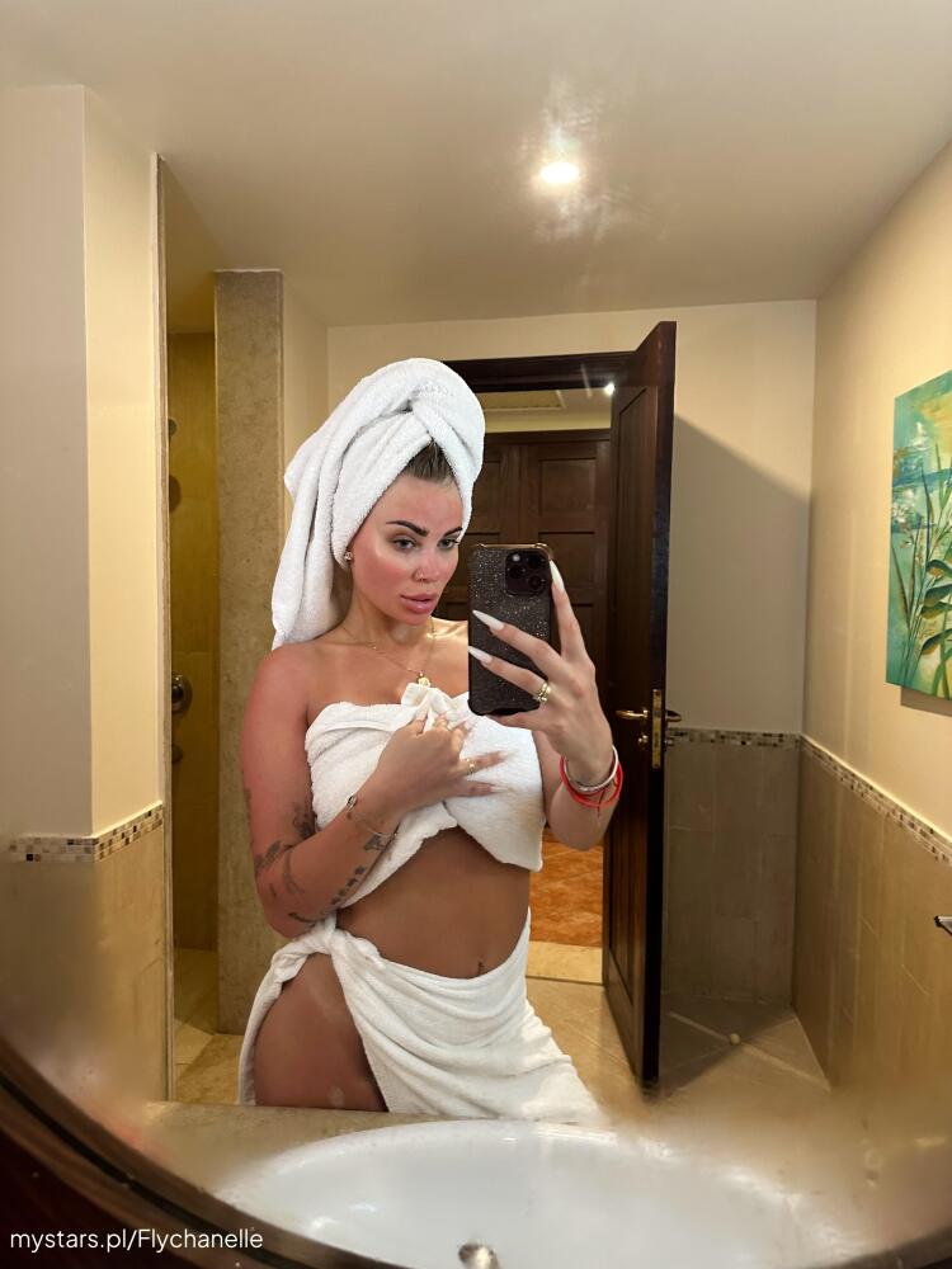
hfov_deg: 56.8
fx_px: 880
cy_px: 634
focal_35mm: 24
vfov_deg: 71.6
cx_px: 476
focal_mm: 6.86
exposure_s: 1/50
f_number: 1.78
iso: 400
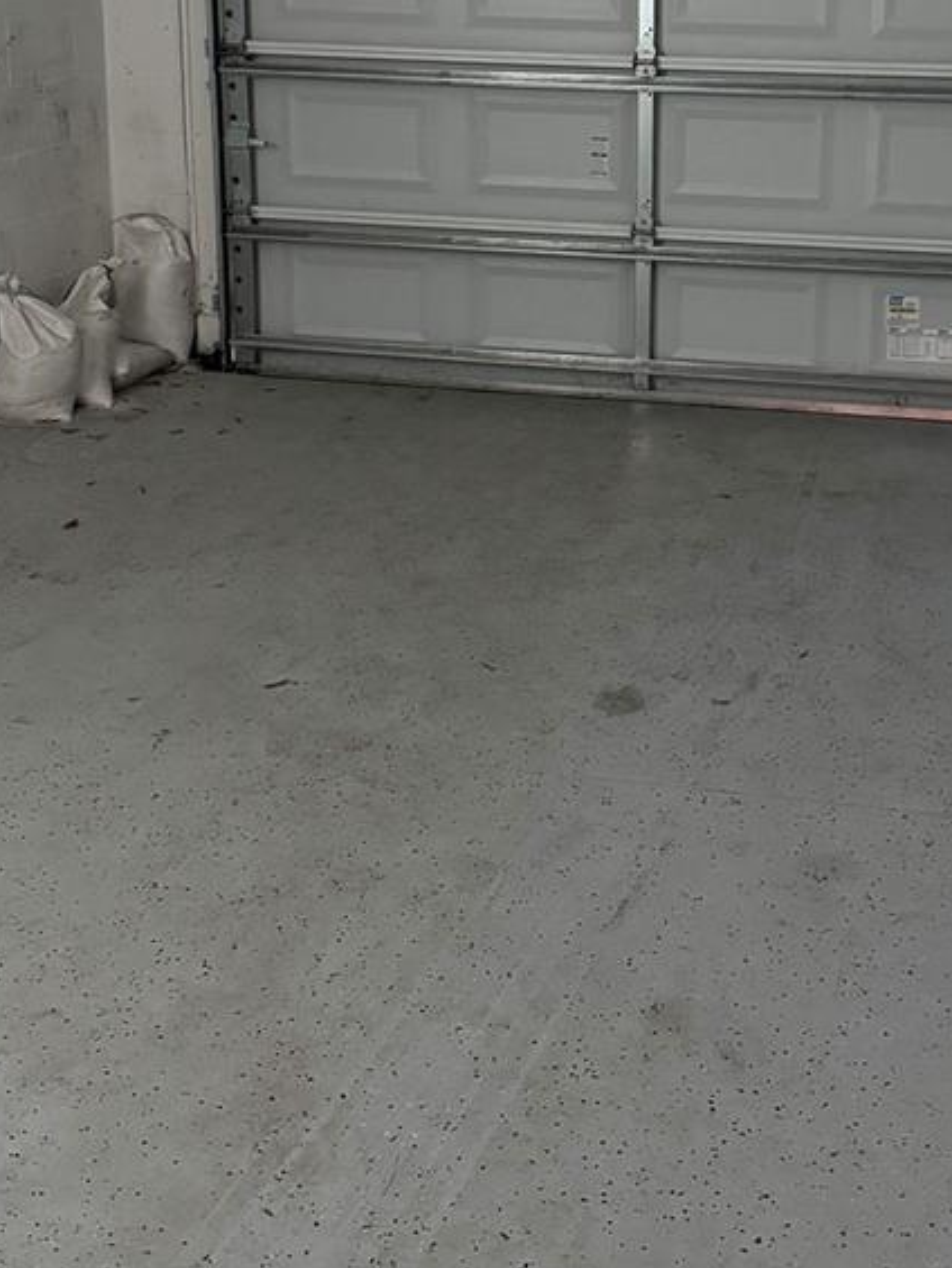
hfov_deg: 28.3
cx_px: 658
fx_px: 1869
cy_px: 303
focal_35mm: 51
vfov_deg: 36.5
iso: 1000
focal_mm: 6.76
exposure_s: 1/39
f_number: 1.78
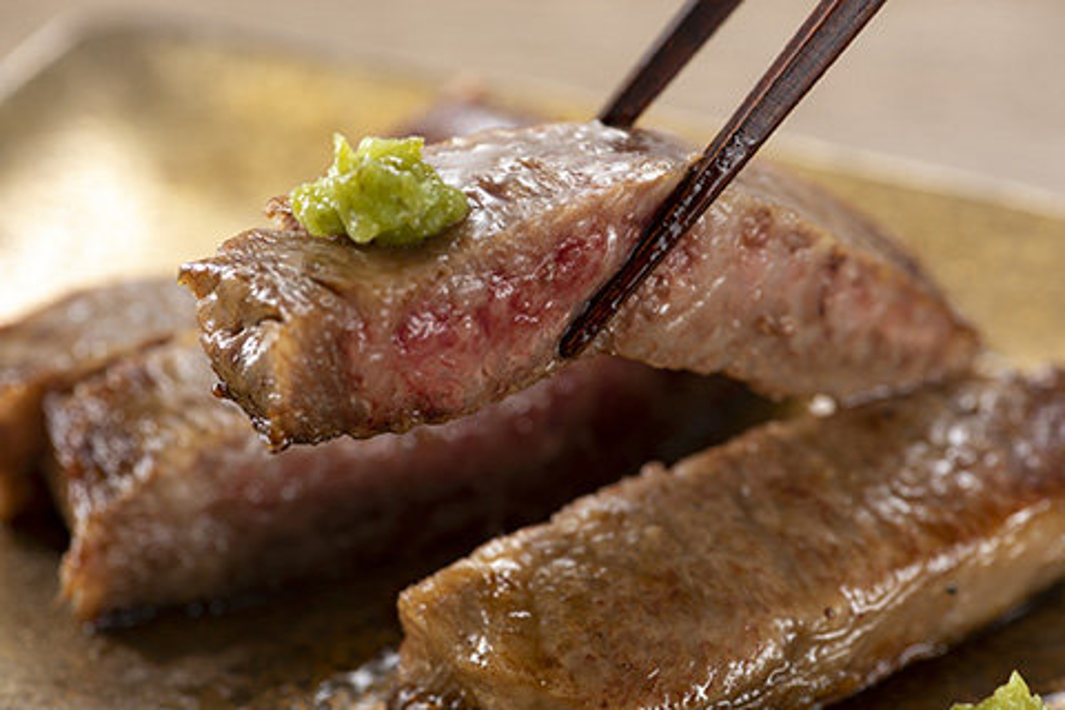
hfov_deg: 19.5
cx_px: 532
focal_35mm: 105
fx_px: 3106
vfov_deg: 13.0
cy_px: 355
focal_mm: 105
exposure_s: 1/125
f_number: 8
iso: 100
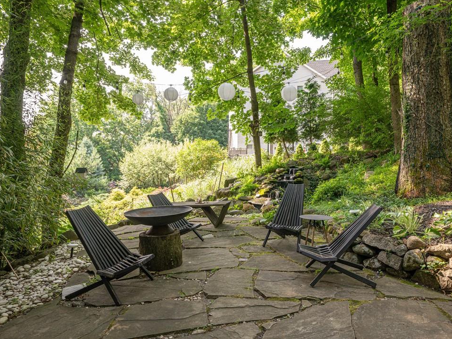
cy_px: 168
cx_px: 256
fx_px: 300
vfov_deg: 58.9
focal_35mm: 23
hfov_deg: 73.6
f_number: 8
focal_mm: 21
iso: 320
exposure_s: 1/15
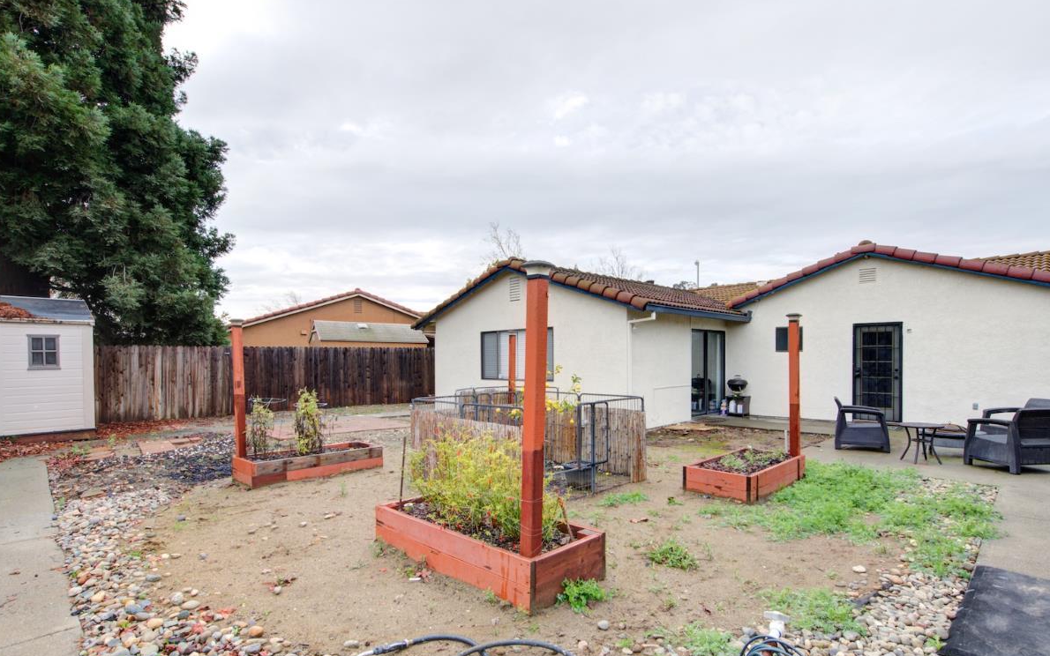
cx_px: 512
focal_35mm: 18
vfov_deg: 64.9
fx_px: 515
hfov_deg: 91.1
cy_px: 361
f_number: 14
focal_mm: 14
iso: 100
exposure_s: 1/40
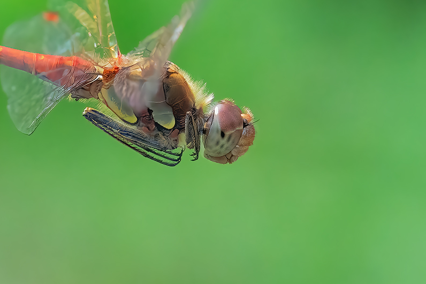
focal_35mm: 458
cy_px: 57
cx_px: 178
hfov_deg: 4.5
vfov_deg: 3.0
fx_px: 5419
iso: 5000
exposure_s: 1/2000
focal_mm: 135
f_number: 9
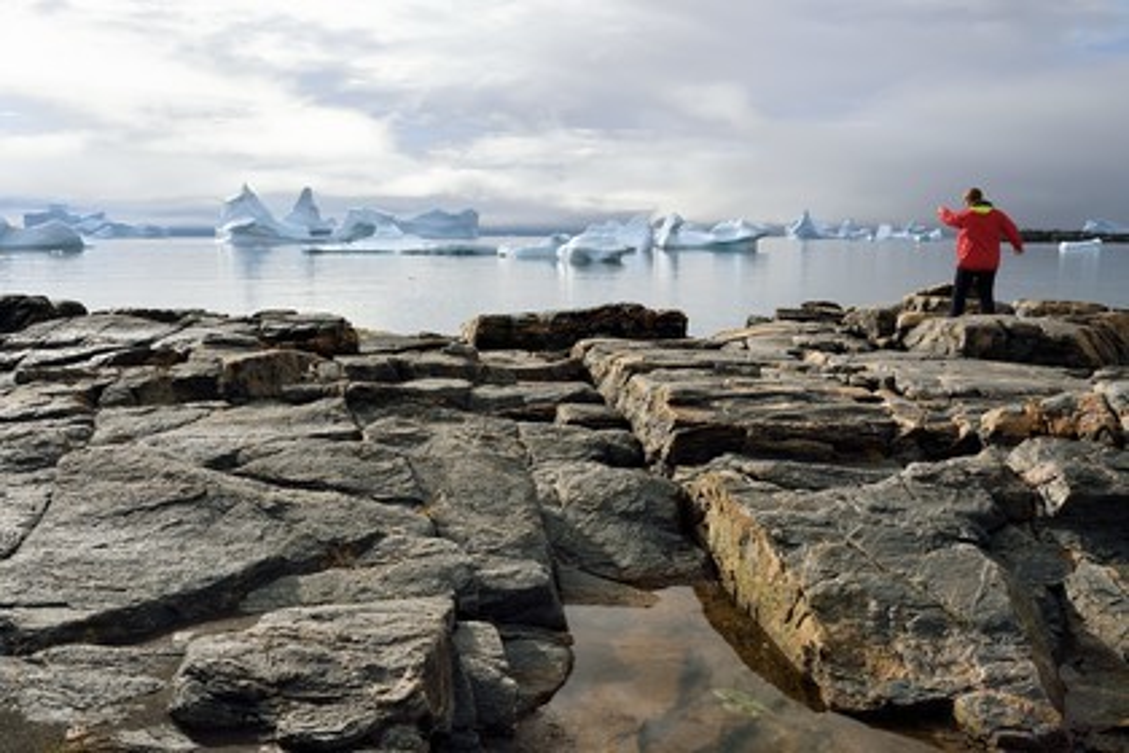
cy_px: 376
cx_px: 564
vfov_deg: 43.6
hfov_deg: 61.9
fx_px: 941
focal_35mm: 30
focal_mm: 30
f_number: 14
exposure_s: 1/320
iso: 200
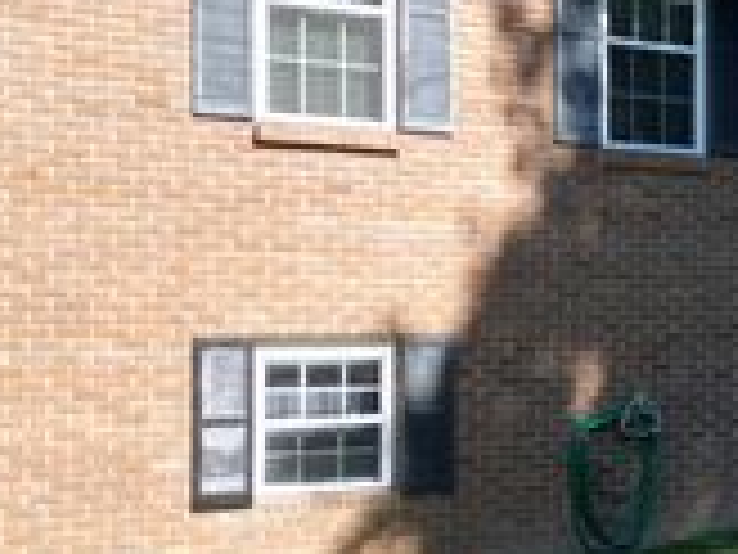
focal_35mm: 73
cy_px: 309
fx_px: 1556
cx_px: 742
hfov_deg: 25.3
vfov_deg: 20.2
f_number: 1.7
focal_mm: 6.72
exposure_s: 1/1000
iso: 100
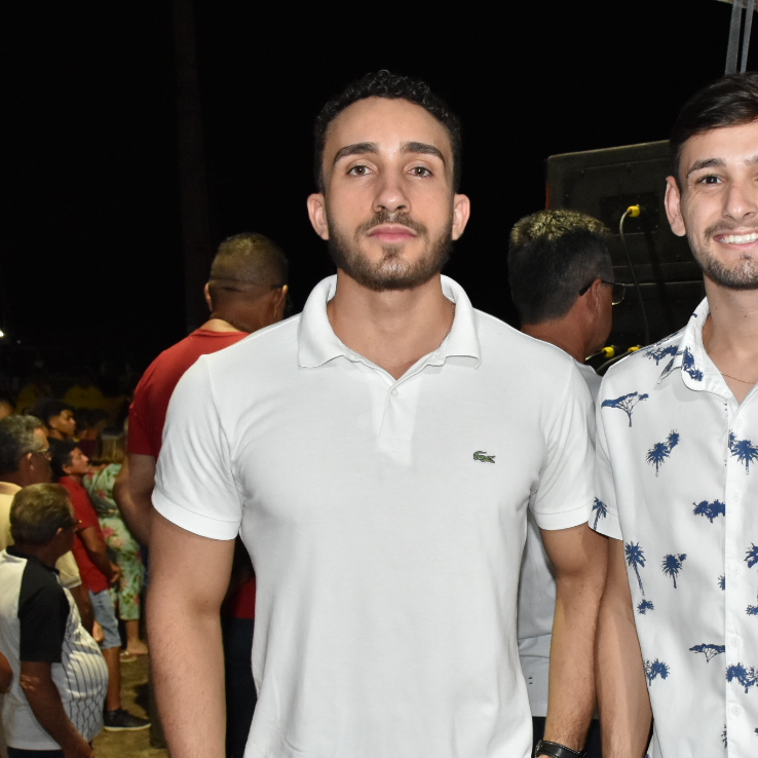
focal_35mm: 56
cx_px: 590
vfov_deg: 30.3
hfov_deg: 29.9
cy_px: 517
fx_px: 1387
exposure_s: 1/100
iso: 1600
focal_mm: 20
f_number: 4.5
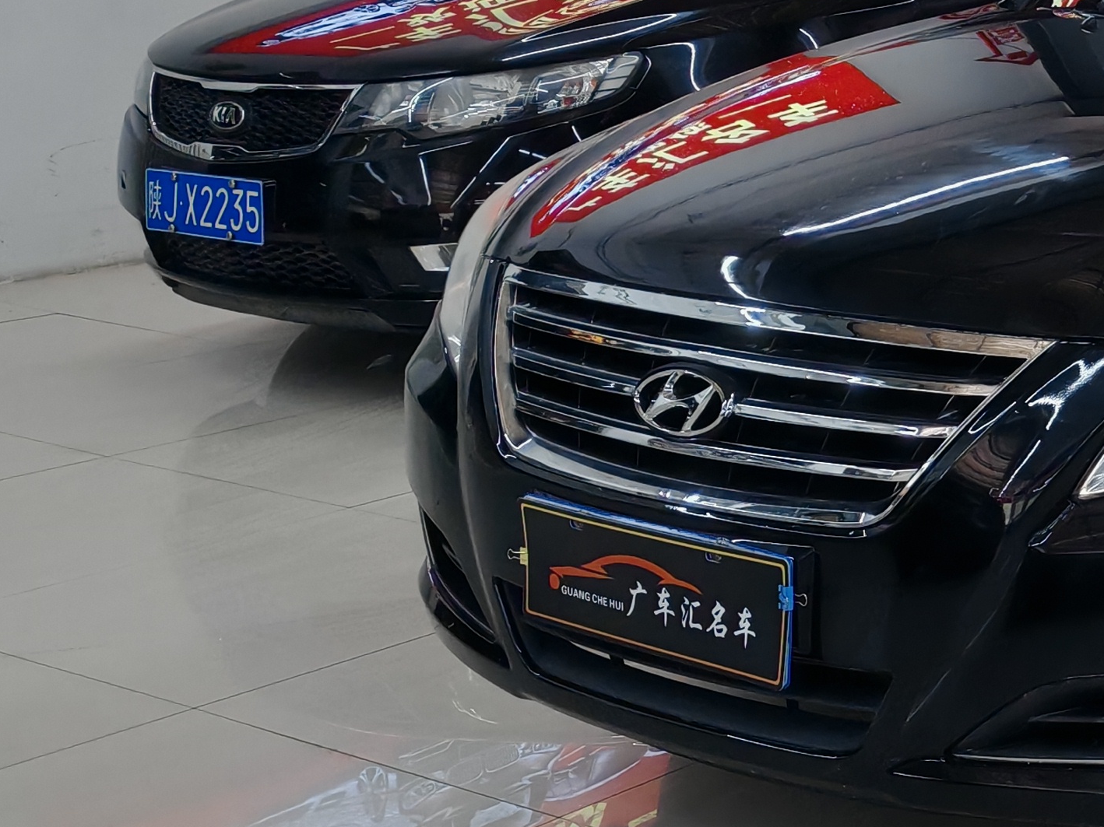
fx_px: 2487
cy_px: 378
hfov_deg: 22.2
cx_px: 1473
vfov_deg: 18.9
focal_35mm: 78
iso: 50
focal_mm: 5.52
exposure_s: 1/100
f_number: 1.95
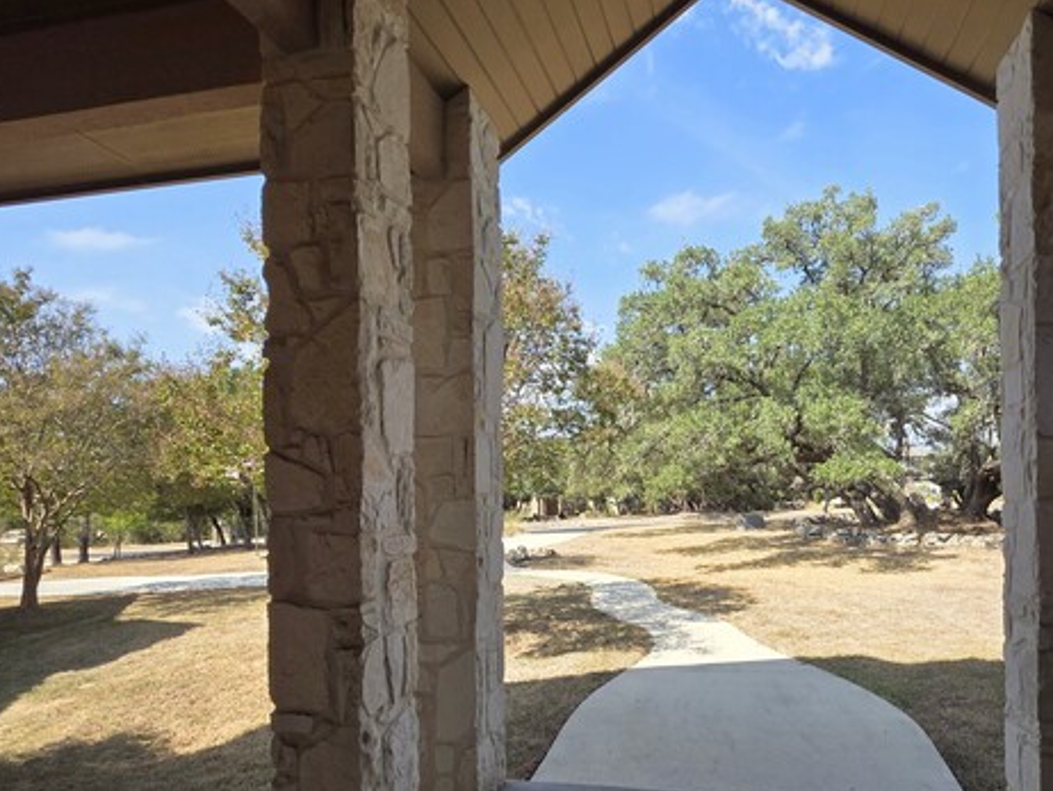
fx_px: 548
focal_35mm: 18
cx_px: 659
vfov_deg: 70.6
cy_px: 490
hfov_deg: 86.0
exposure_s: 1/843
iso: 40
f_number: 1.9
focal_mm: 2.2
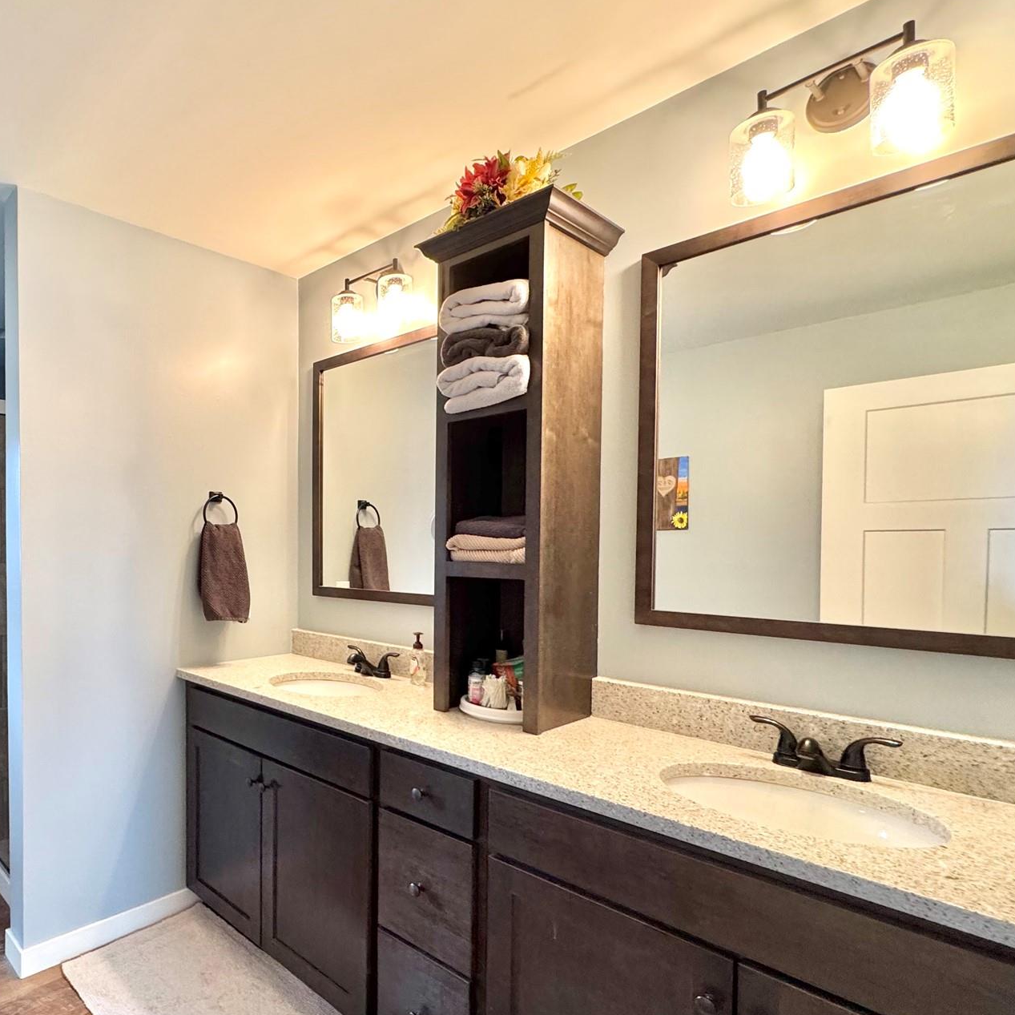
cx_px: 271
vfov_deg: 74.6
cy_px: 560
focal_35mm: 20
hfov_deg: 70.5
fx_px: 663
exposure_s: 1/60
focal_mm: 2.22
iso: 250
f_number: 2.2
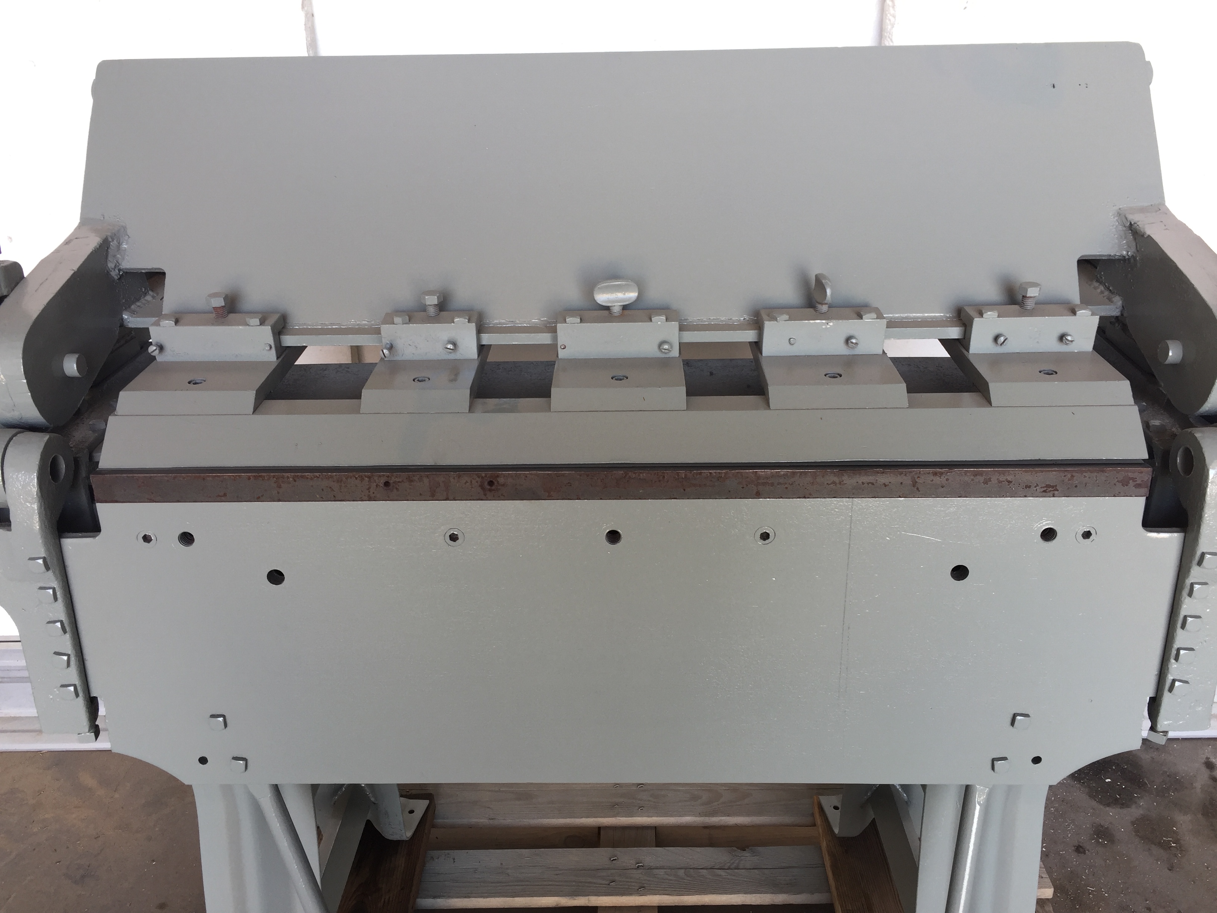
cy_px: 456
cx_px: 608
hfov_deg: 61.7
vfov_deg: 48.2
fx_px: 1020
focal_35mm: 29
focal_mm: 4.15
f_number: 2.2
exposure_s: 1/40
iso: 32
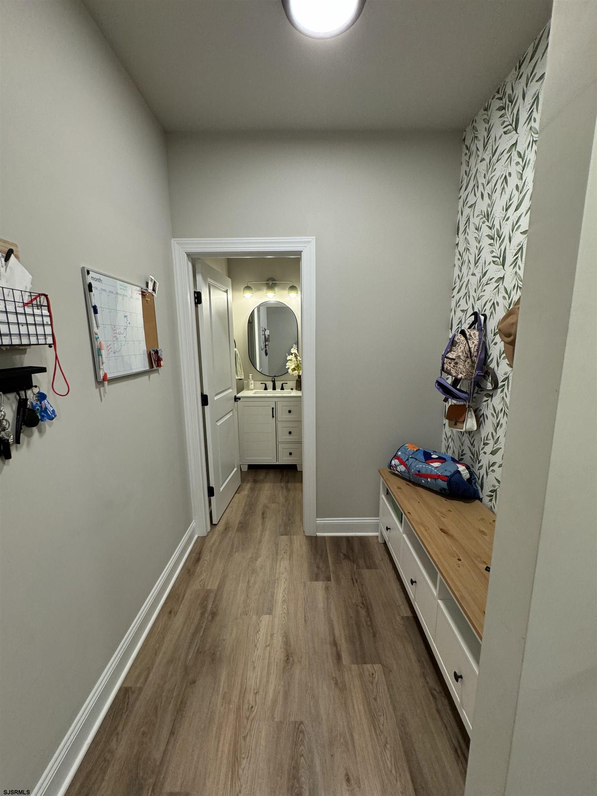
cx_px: 298
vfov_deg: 102.1
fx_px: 322
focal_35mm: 14
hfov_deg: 85.7
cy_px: 398
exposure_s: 1/60
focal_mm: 2.22
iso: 200
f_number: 2.2
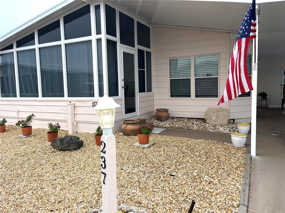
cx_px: 142
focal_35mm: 26
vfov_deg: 53.1
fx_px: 214
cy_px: 106
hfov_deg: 67.3
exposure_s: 1/1175
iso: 50
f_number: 1.6
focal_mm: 5.1
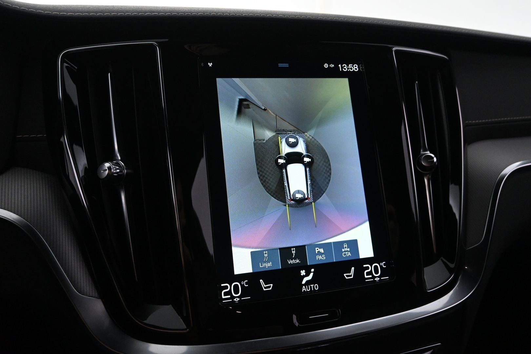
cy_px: 177
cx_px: 266
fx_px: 398
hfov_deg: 67.4
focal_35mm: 27
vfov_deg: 47.9
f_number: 4.5
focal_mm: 18
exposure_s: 1/80
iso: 2500
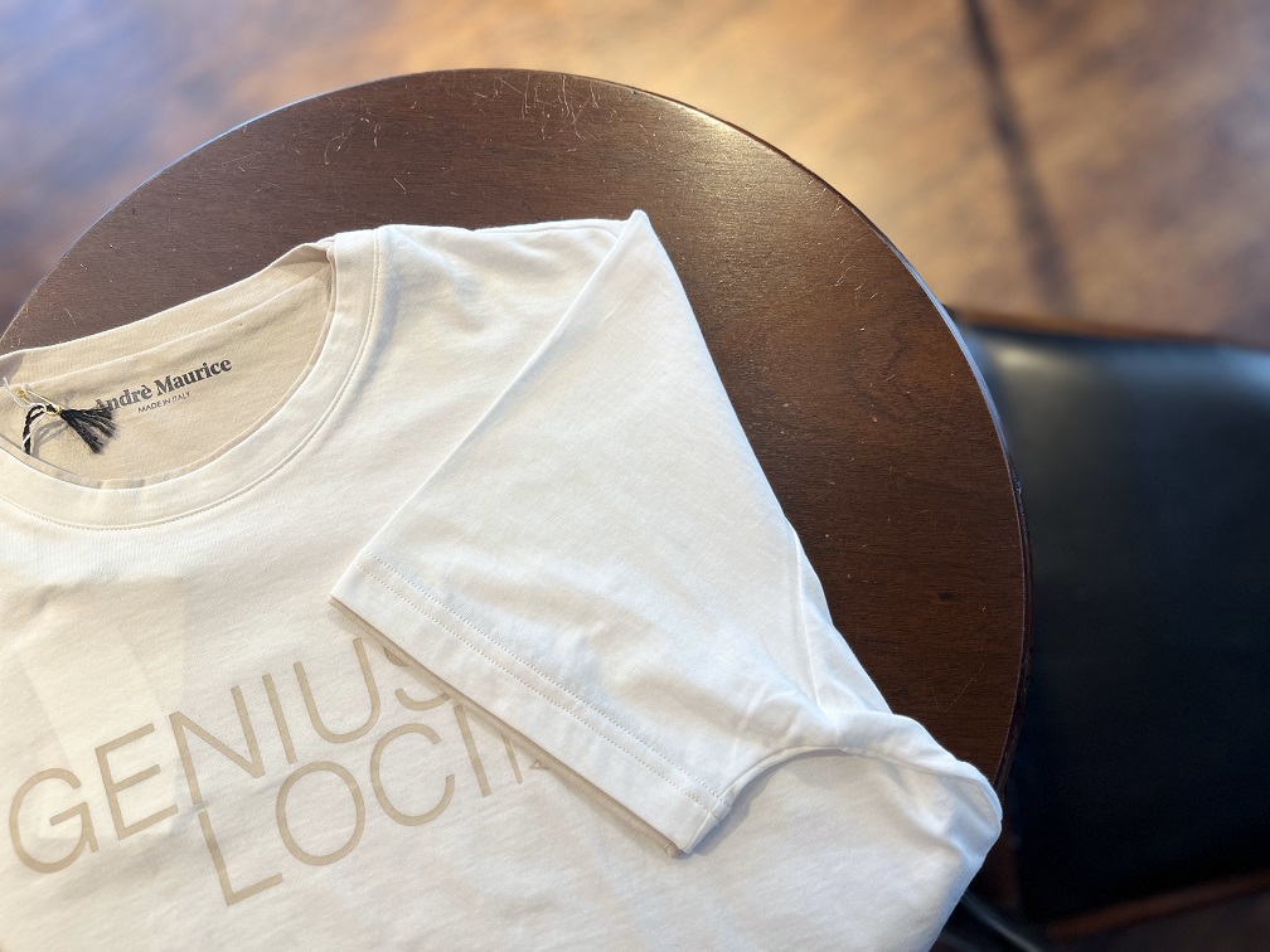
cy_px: 476
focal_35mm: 26
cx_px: 635
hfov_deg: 67.3
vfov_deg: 53.1
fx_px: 954
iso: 80
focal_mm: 5.1
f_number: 1.6
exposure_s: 1/110
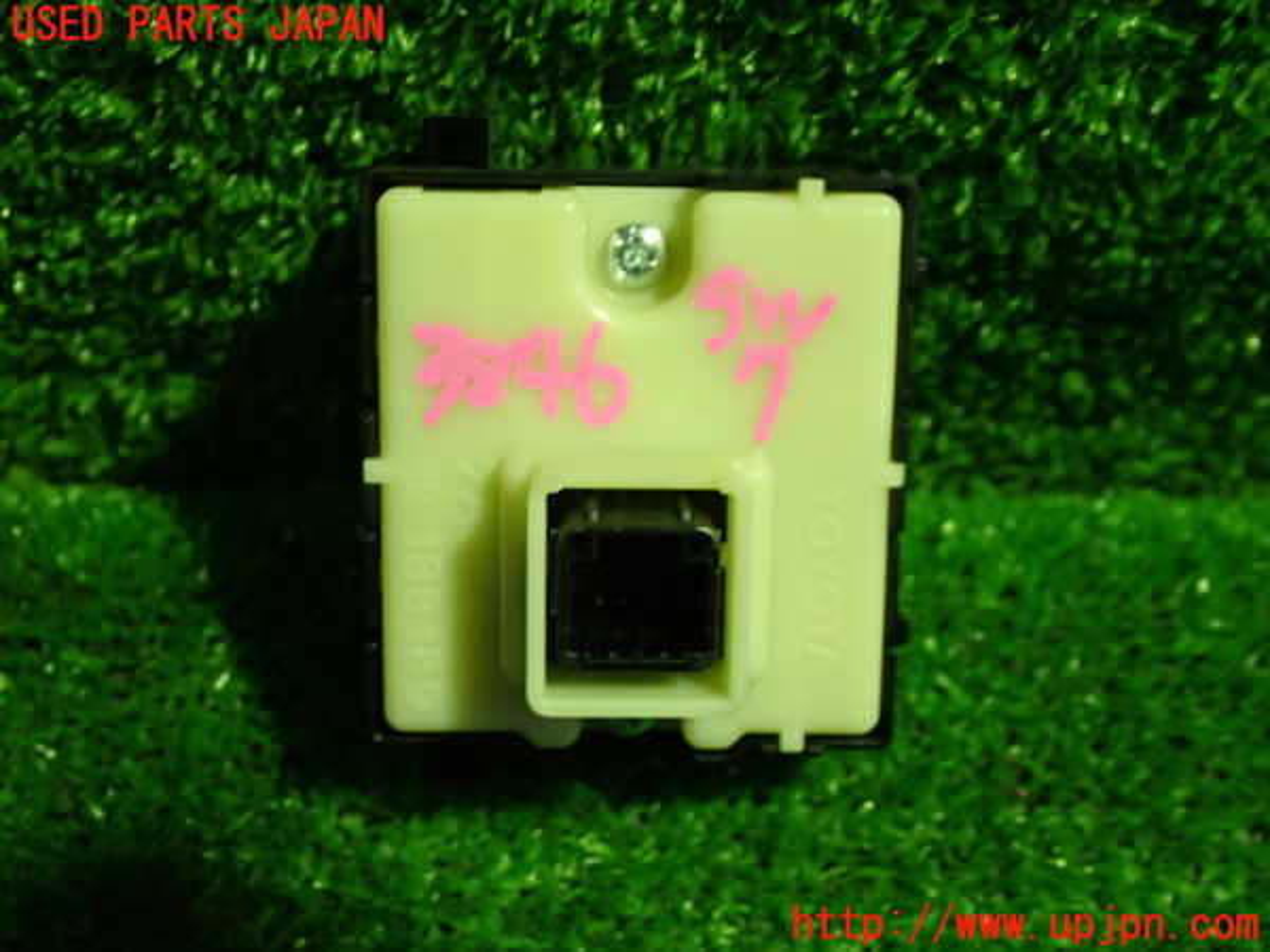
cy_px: 476
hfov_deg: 38.2
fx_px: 1834
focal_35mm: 50
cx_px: 635
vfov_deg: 29.1
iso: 500
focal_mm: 9.01
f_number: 3.2
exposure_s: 1/50
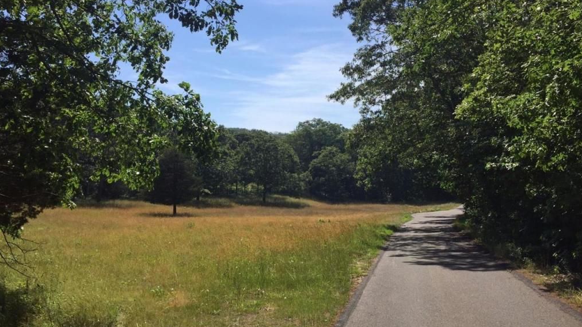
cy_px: 163
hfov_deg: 61.0
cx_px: 294
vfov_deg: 36.7
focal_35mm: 32
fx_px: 494
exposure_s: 1/3049
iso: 32
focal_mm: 4.15
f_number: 2.2
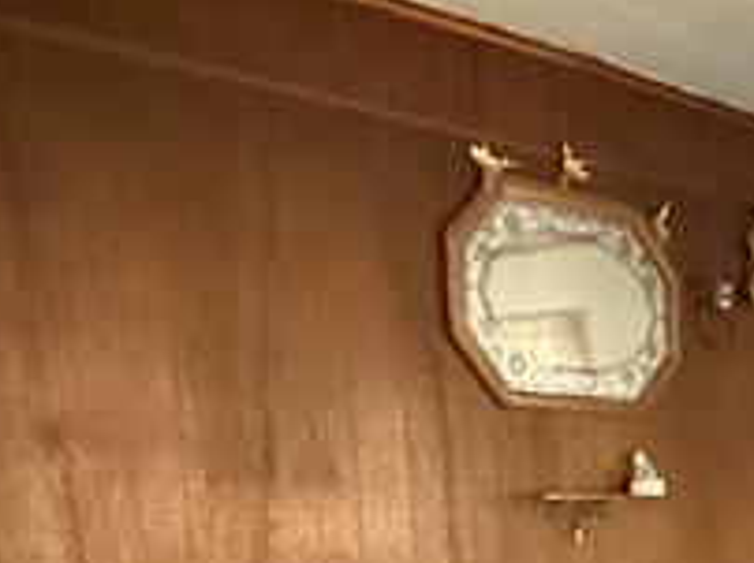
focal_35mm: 71
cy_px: 798
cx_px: 836
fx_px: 1545
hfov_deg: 25.4
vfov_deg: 18.7
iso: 1250
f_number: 2.2
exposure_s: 1/60
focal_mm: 2.22
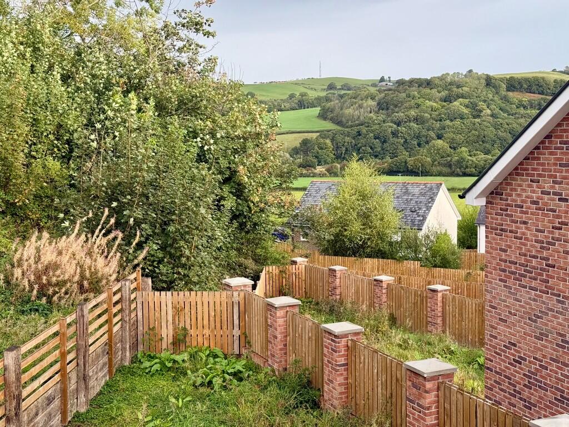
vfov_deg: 30.3
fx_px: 789
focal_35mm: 48
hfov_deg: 39.7
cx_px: 284
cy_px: 214
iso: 64
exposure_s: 1/437
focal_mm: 6.76
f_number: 1.78
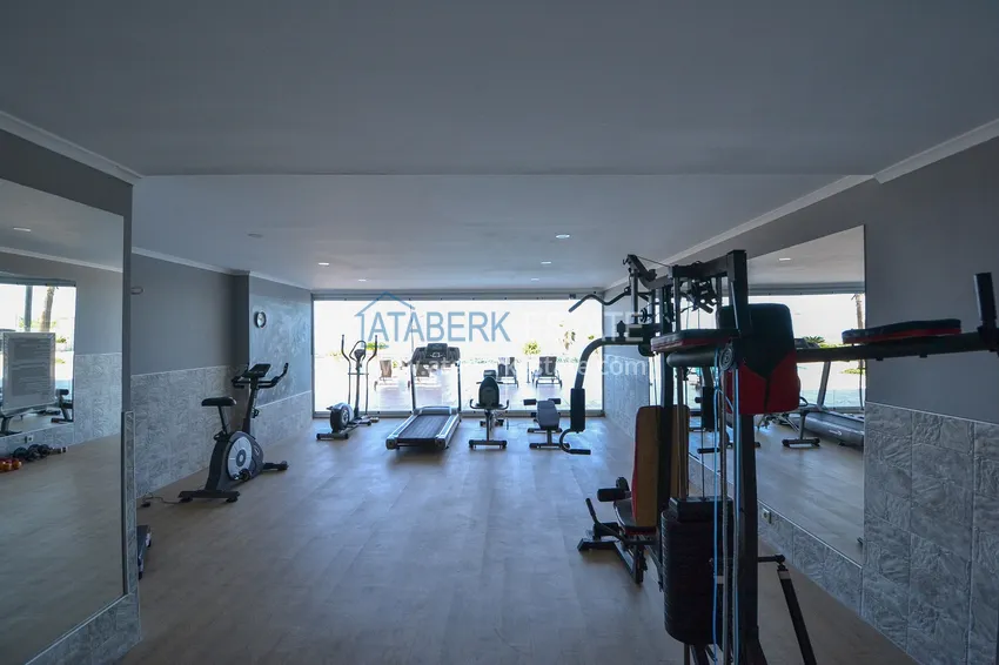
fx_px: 416
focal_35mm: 15
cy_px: 332
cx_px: 500
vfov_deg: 77.3
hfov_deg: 100.4
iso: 360
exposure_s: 1/60
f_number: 5.6
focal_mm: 10
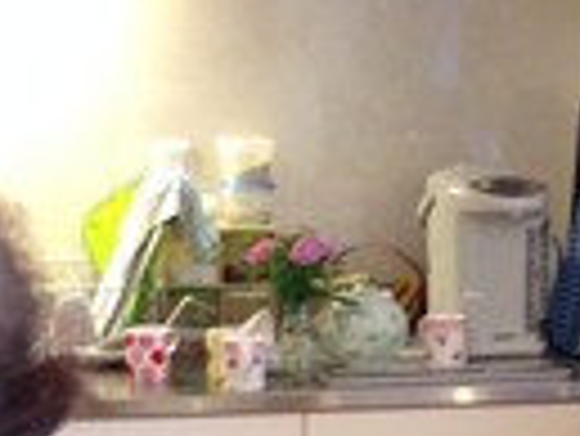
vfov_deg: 10.3
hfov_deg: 13.8
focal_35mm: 140
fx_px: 2348
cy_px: 625
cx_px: 614
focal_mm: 4.12
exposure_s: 1/20
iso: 100
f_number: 2.4
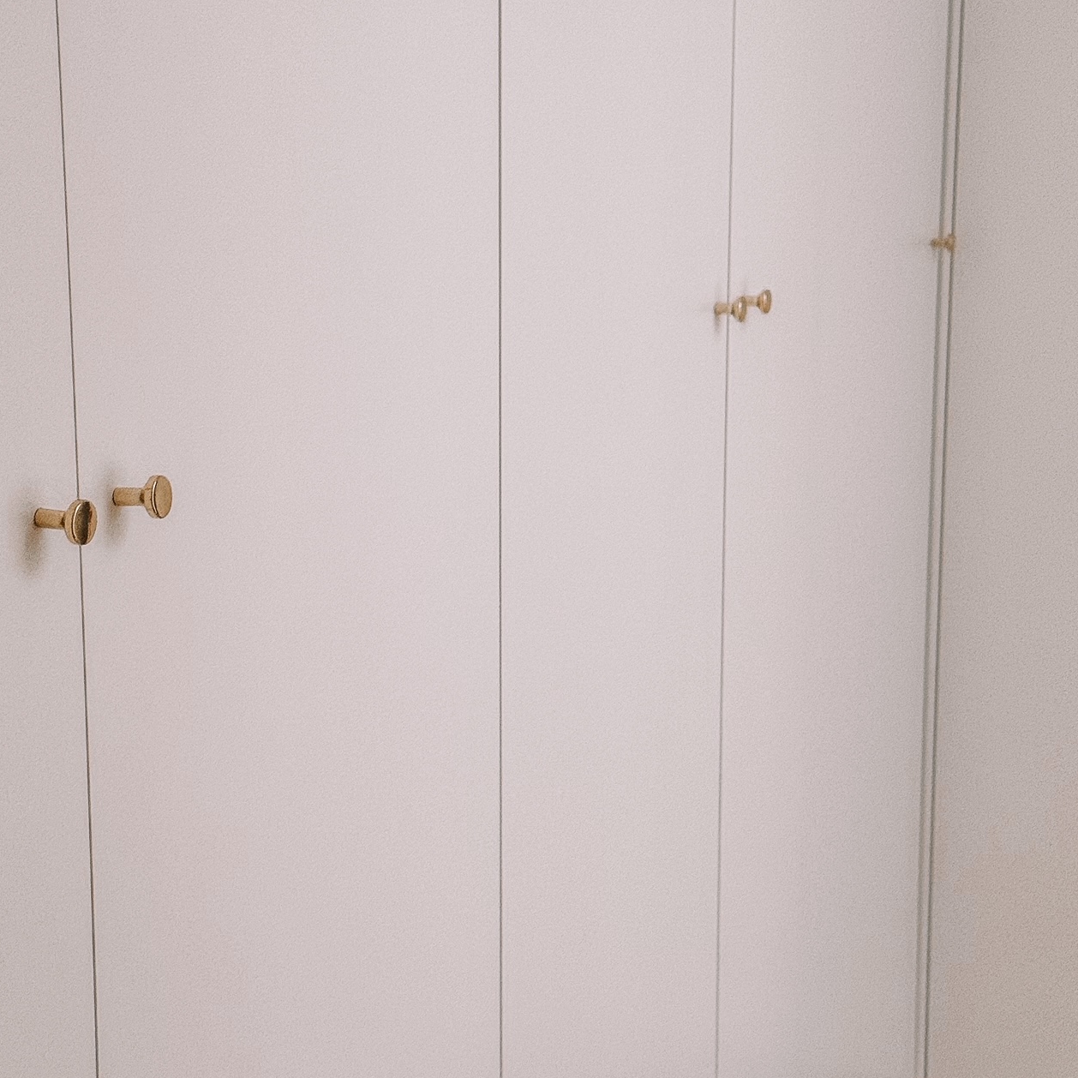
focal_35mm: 68
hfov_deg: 25.4
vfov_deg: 25.4
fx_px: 2396
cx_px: 518
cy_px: 552
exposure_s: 1/50
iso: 250
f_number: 1.8
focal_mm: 6.86
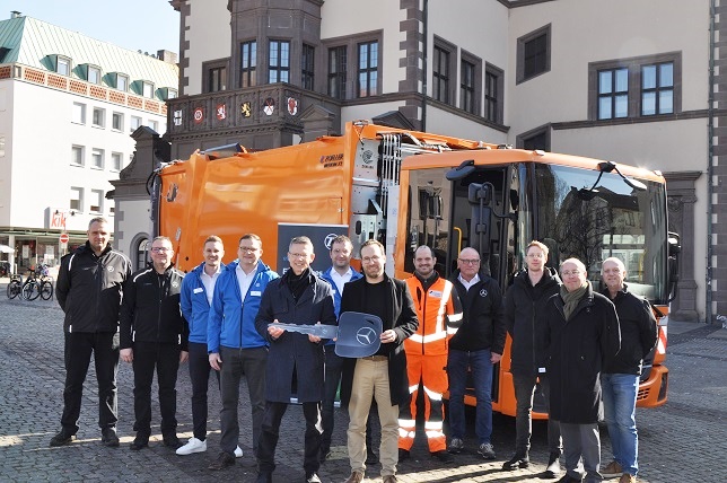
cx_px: 364
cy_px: 242
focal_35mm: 38
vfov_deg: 35.4
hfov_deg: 51.3
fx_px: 757
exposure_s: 1/200
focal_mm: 25
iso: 200
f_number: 7.1
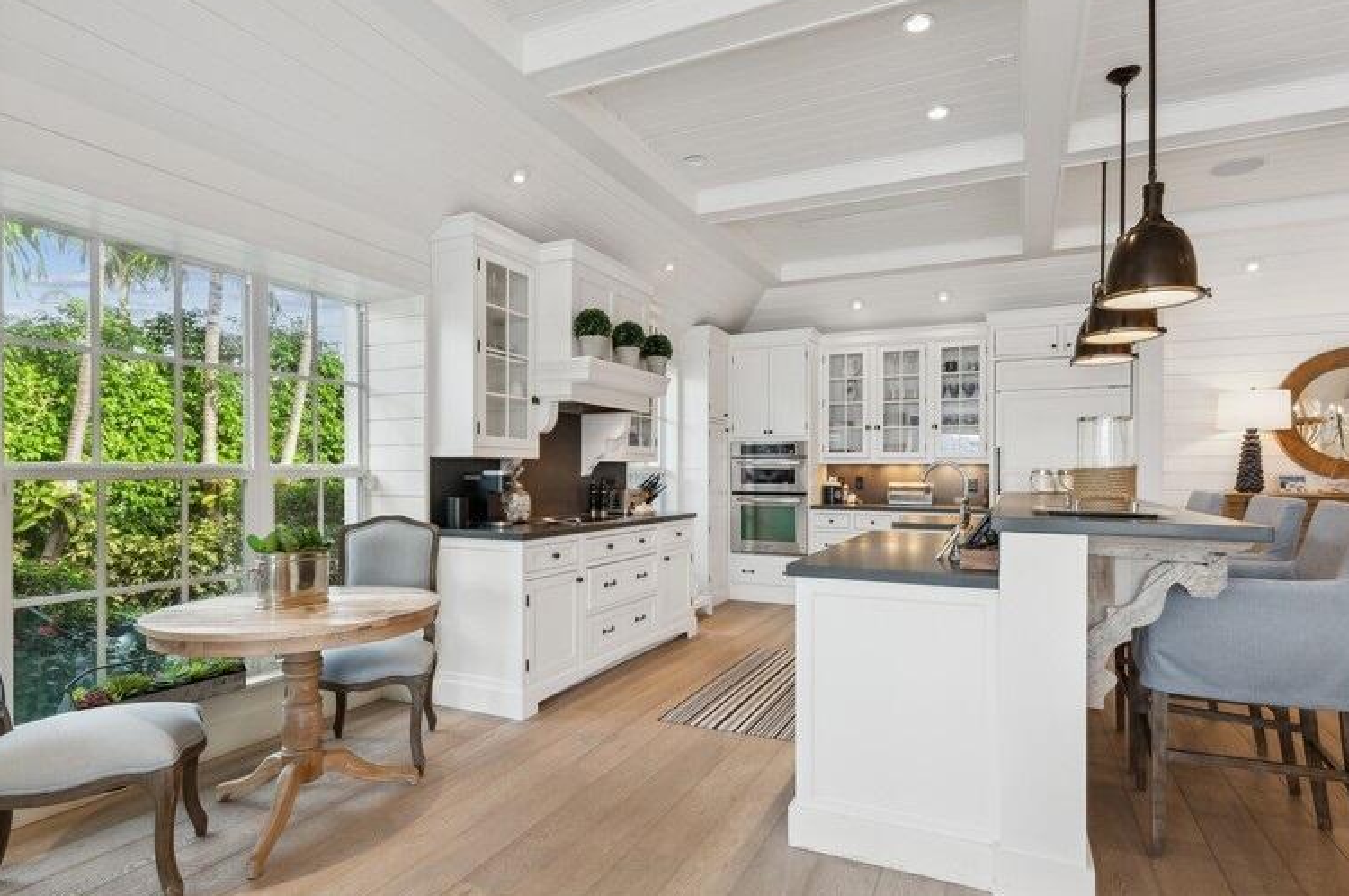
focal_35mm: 18
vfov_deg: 67.1
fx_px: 674
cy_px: 489
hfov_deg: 90.0
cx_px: 705
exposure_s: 1/8
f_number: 8
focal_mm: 15
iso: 100
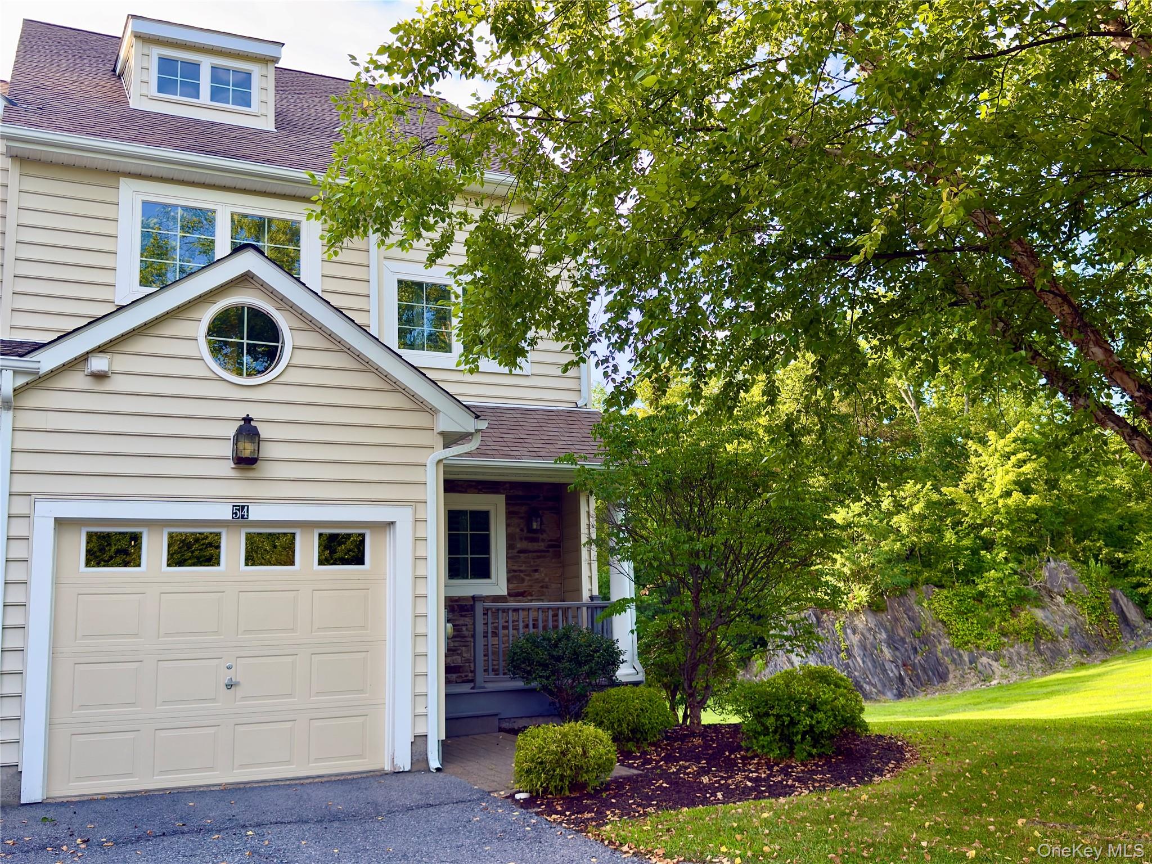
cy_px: 432
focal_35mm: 35
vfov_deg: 40.7
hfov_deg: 52.6
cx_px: 576
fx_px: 1165
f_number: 1.78
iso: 100
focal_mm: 6.76
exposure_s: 1/620
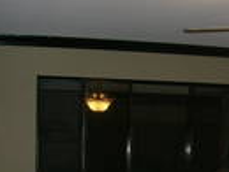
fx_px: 696
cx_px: 196
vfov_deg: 13.7
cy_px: 209
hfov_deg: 18.4
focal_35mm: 105
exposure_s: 1/60
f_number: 2.7
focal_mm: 6.2
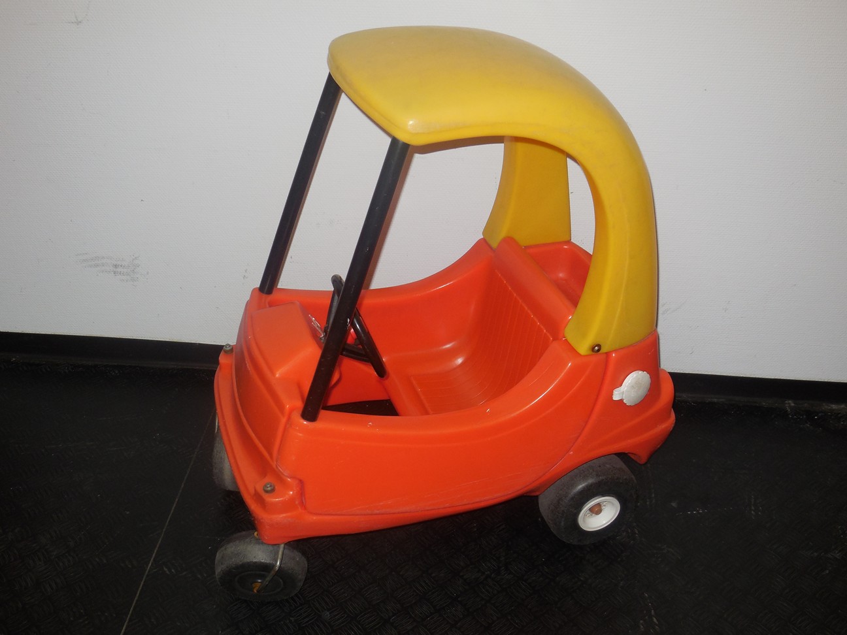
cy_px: 318
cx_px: 424
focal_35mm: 40
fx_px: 979
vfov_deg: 36.0
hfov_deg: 46.8
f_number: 3.6
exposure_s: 1/30
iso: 200
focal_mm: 7.1
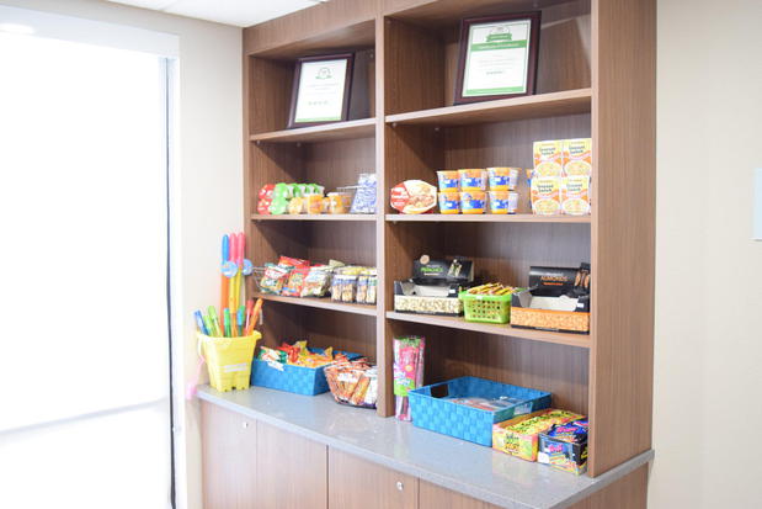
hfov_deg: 57.2
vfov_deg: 40.0
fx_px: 699
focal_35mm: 33
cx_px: 381
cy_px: 254
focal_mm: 22
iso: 1400
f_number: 3.8
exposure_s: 1/60
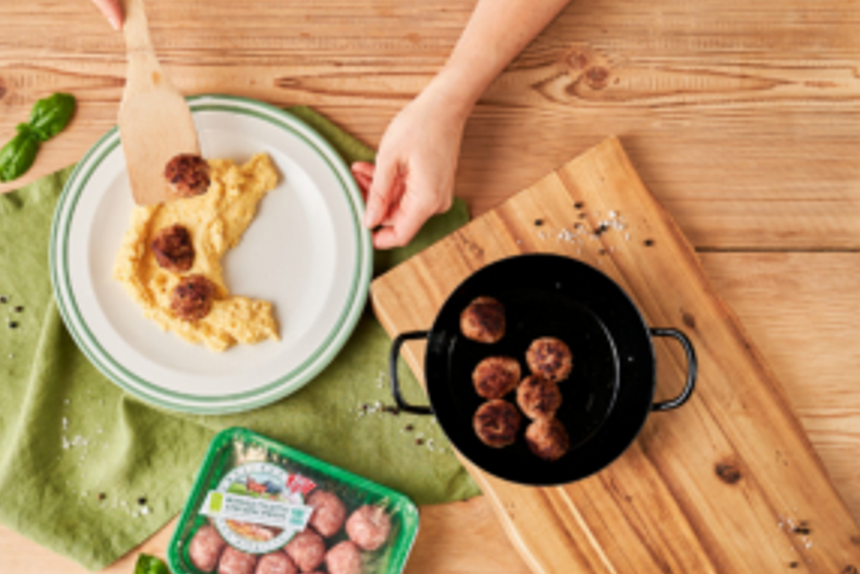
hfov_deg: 40.1
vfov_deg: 27.5
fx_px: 1171
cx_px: 331
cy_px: 356
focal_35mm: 49
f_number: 5
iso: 320
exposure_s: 1/200
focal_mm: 35
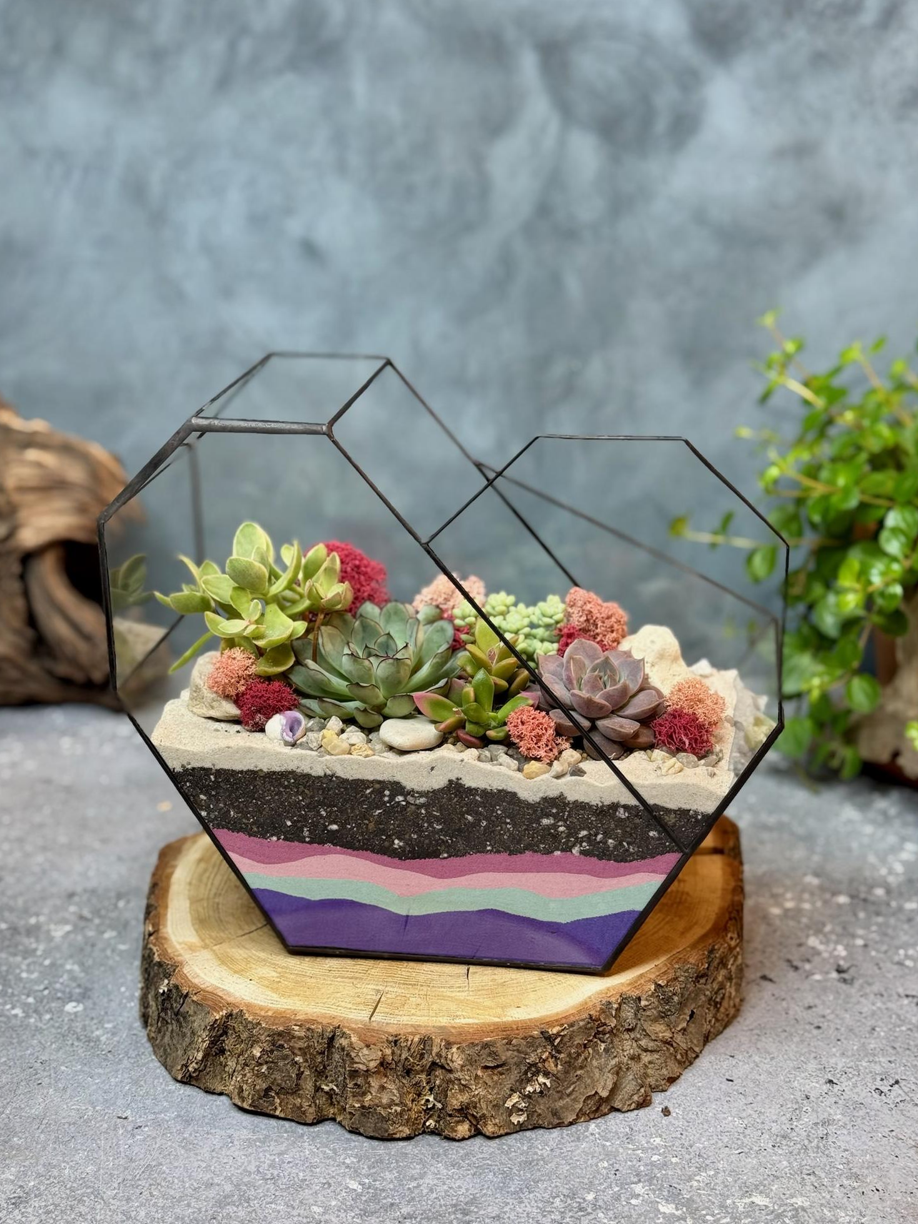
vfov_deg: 38.9
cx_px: 454
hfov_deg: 29.7
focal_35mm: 49
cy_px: 612
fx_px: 1733
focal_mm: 6.76
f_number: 1.78
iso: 80
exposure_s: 1/100
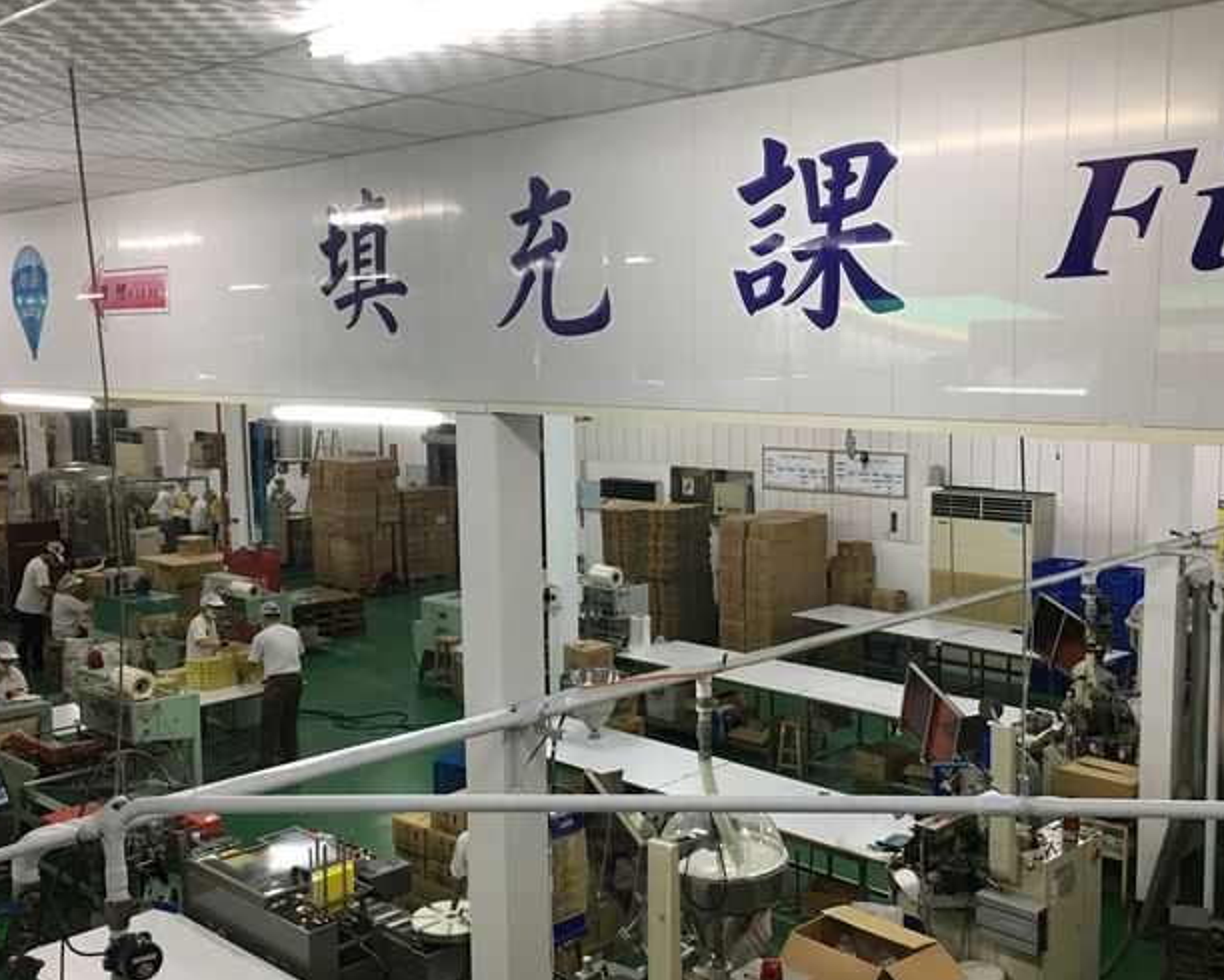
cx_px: 648
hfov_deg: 49.0
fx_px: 1341
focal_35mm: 37
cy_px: 532
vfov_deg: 40.1
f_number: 2.2
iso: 32
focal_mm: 4.15
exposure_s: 1/15
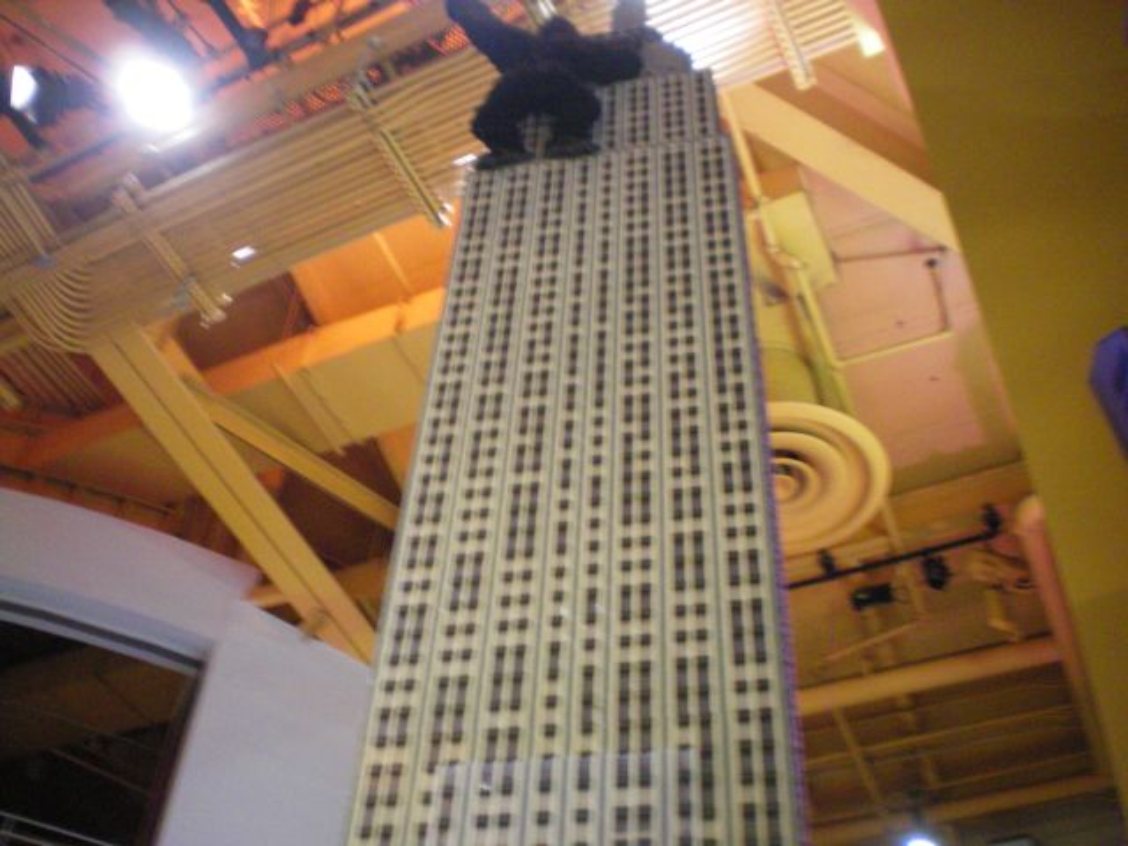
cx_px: 564
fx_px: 1238
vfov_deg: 37.7
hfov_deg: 49.0
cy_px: 423
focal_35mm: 38
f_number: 3.1
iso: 400
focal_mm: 6.3
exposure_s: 1/20
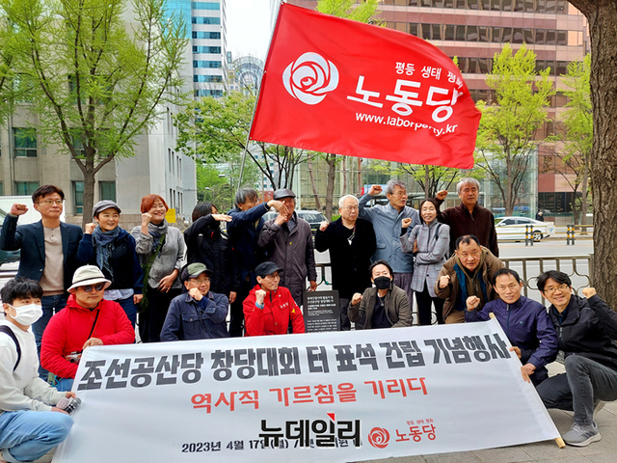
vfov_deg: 54.9
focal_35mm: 25
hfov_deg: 69.4
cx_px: 308
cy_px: 232
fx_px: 446
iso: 40
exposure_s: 1/129
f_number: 1.8
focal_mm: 5.23
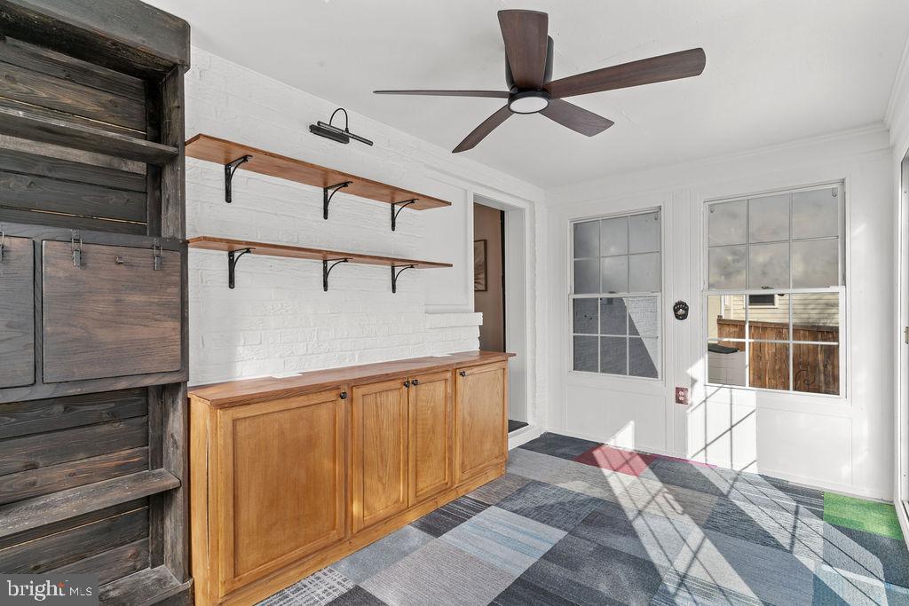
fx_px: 429
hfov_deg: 93.3
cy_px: 303
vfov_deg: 70.5
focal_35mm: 17
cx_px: 454
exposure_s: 1/25
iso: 100
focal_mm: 17
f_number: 11
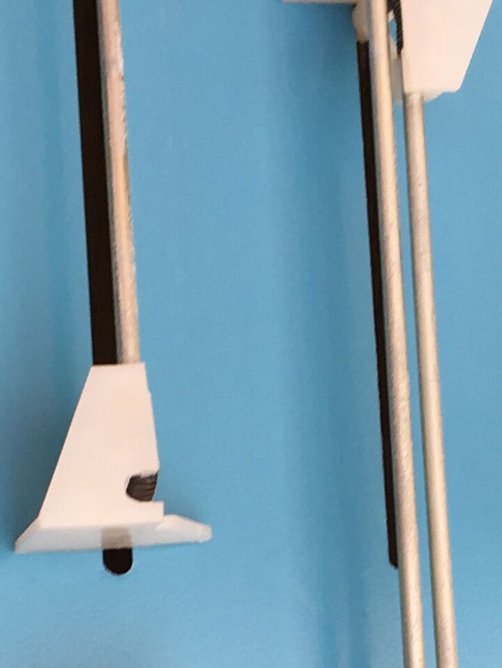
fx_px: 2358
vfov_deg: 15.8
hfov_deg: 12.1
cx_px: 340
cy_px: 686
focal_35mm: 122
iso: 25
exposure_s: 1/100
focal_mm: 4.15
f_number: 2.2
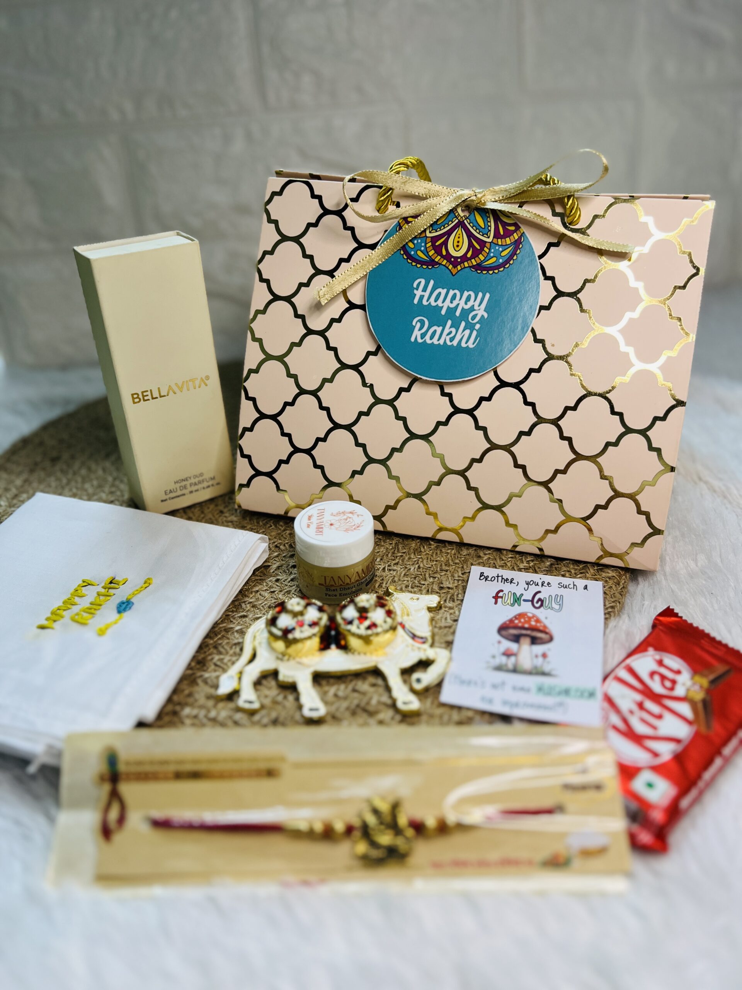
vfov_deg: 67.3
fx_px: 743
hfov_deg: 53.1
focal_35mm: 26
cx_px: 371
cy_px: 495
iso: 100
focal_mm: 5.7
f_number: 1.5
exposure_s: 1/100
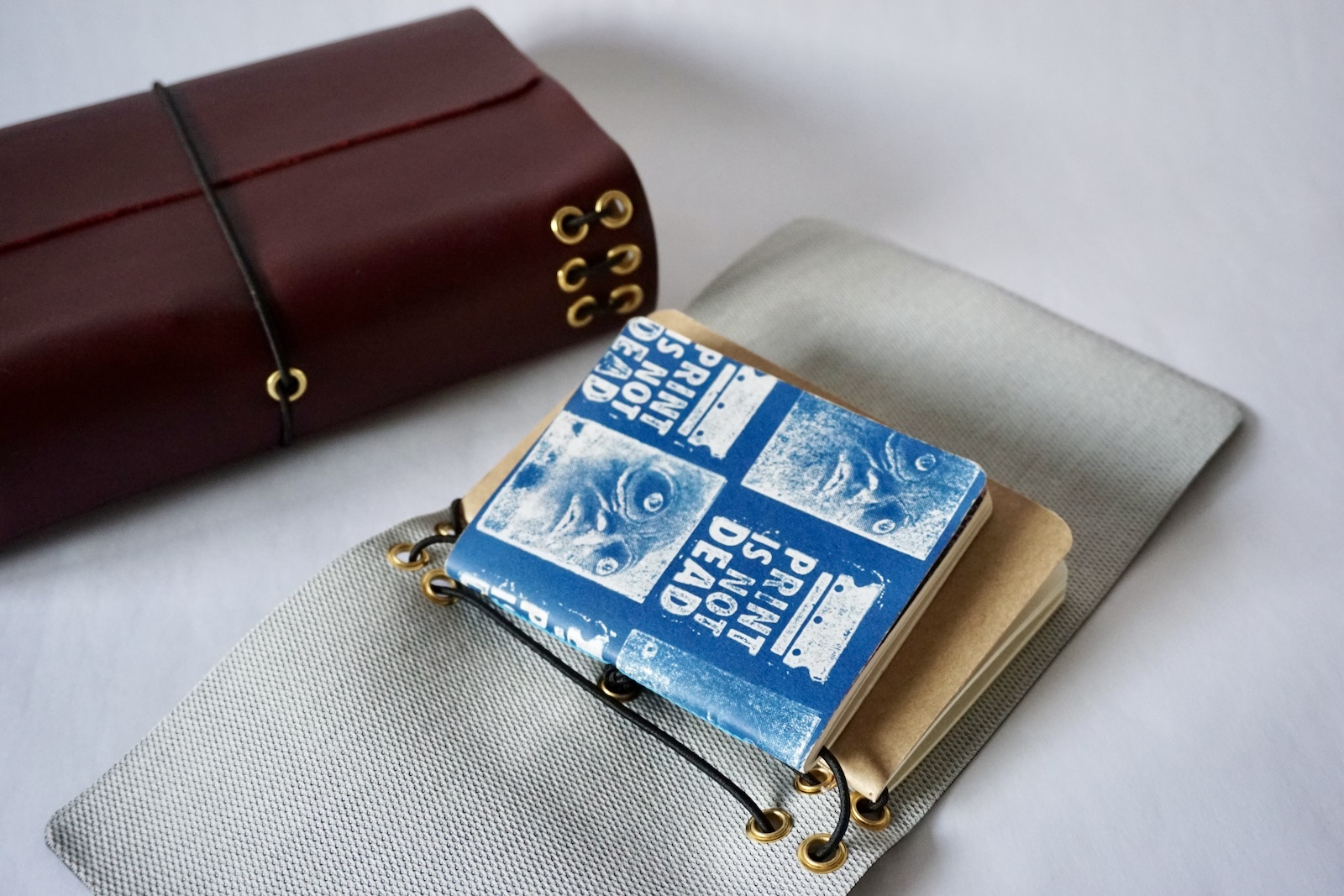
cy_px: 448
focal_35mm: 39
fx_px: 1456
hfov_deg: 49.5
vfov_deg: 34.2
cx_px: 672
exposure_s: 1/160
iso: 2000
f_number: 4.5
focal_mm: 26
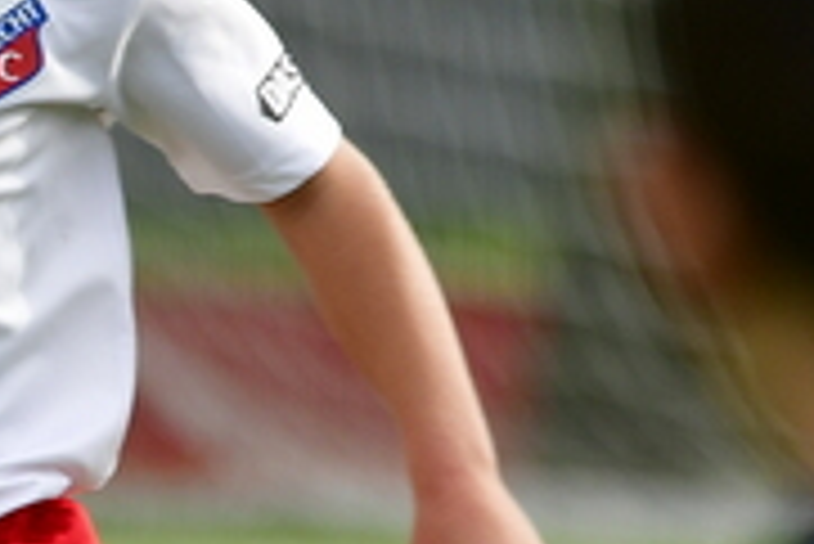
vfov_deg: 0.9
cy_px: 569
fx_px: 36093
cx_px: -576
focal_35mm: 1595
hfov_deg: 1.3
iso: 200
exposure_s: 1/800
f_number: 3.2
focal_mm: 200
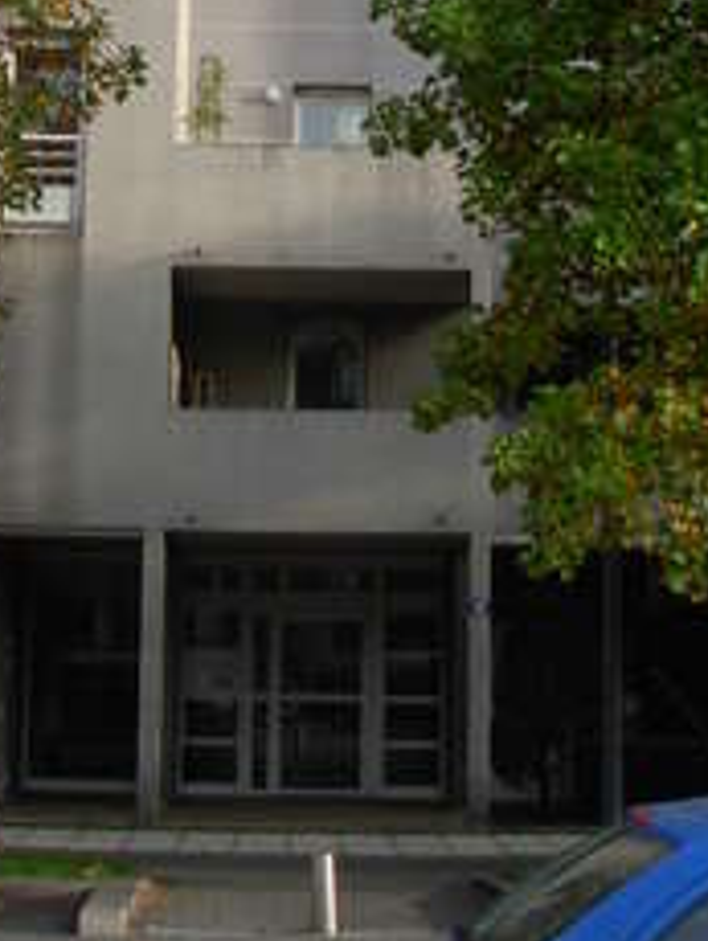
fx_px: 2695
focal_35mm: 99
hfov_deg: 15.0
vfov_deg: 18.8
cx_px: 303
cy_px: -172
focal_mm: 6.3
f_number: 2.9
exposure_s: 1/287
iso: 79
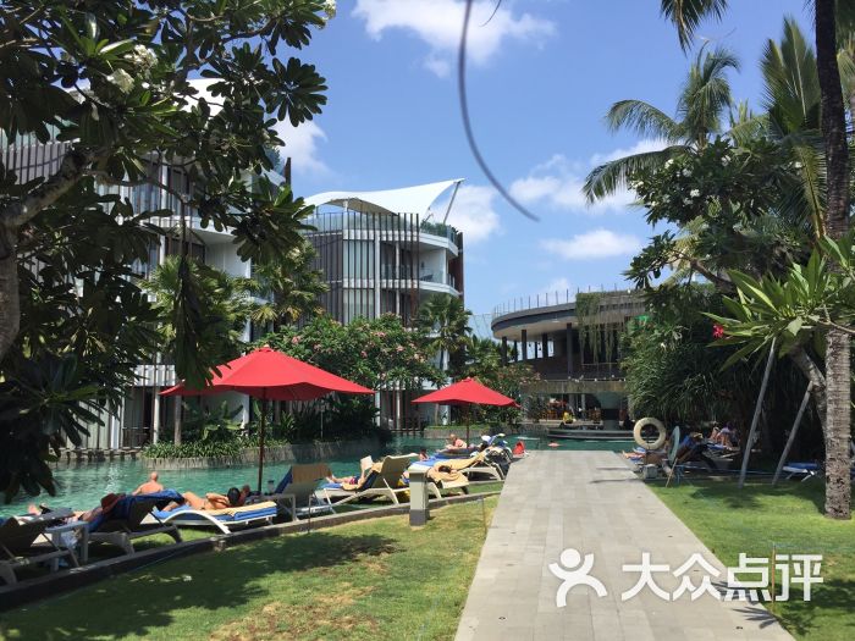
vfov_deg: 48.2
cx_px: 428
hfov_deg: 61.7
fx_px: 716
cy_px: 320
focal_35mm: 29
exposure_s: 1/1412
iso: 32
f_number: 2.2
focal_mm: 4.15
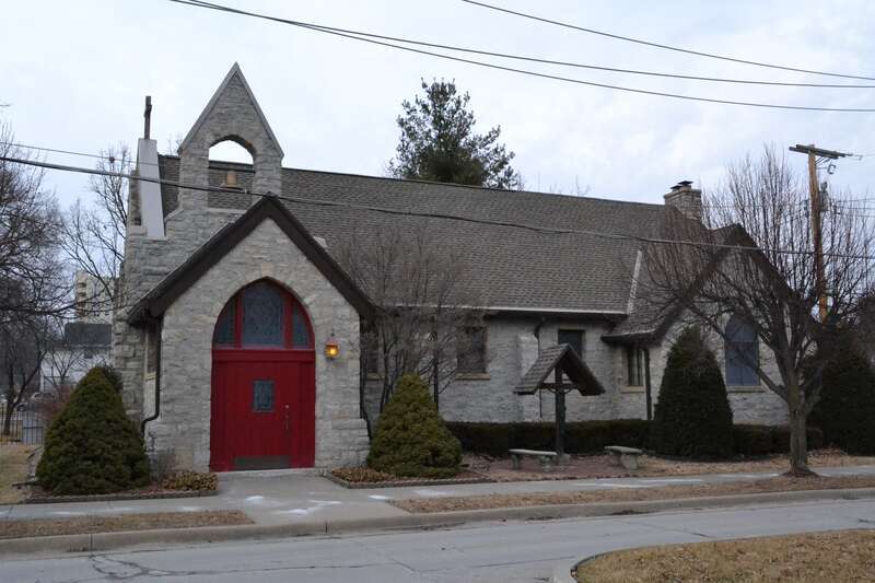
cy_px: 292
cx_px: 438
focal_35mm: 33
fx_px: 802
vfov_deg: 40.0
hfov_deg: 57.2
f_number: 10
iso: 3200
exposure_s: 1/640
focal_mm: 22
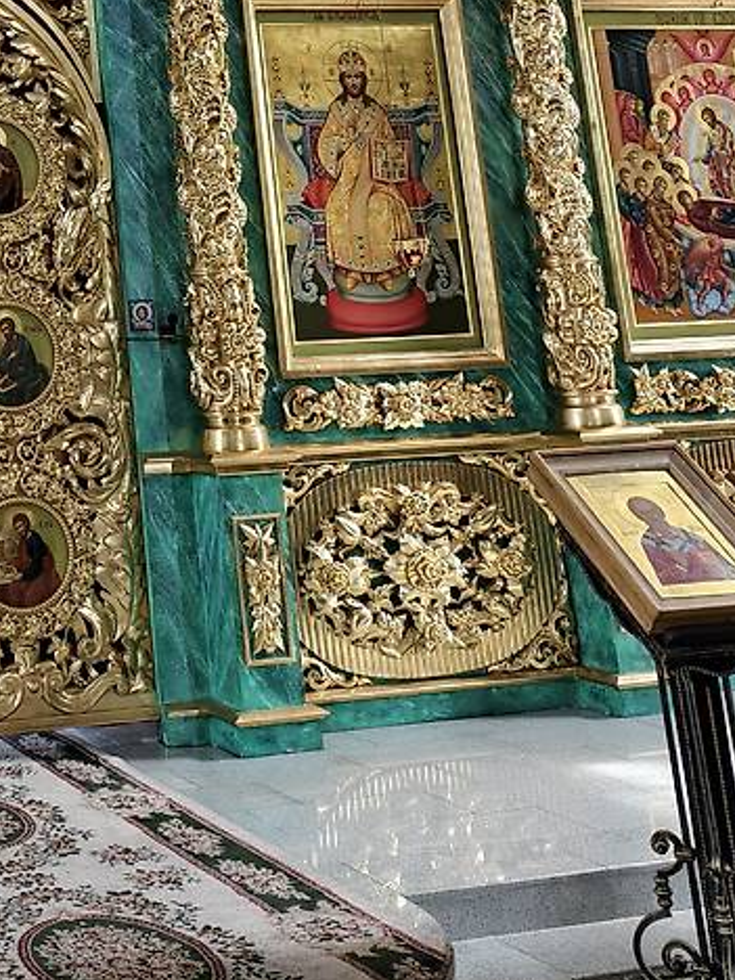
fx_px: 1670
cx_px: -144
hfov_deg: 22.8
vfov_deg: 29.8
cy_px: -61
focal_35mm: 59
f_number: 1.57
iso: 260
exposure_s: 1/100
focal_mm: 6.54
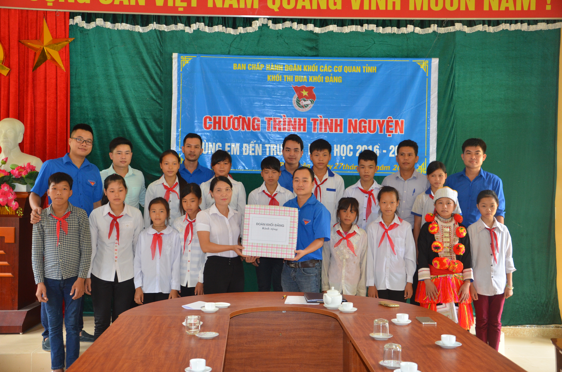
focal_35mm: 45
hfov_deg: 43.7
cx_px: 281
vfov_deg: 29.7
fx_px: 701
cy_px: 186
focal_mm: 30
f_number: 4.2
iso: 800
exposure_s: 1/60
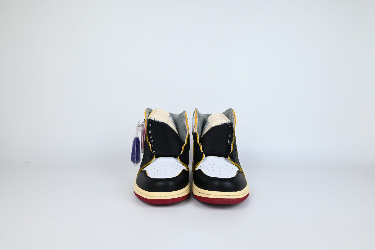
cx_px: 188
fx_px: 250
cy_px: 125
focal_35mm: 24
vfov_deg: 53.2
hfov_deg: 73.7
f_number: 18
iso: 800
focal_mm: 24
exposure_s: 1/125
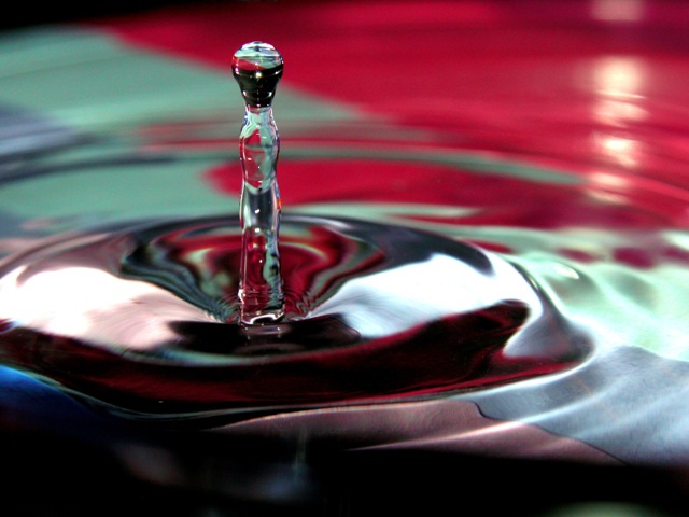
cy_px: 258
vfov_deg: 13.8
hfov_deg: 18.4
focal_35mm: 107
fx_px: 2130
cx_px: 344
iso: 100
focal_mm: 27.3
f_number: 5.2
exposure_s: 1/1000
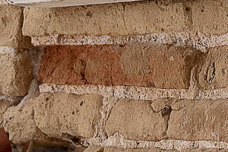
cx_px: 78
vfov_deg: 1.8
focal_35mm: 780
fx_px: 4941
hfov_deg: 2.6
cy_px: 437
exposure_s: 1/800
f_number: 7.1
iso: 500
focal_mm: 90
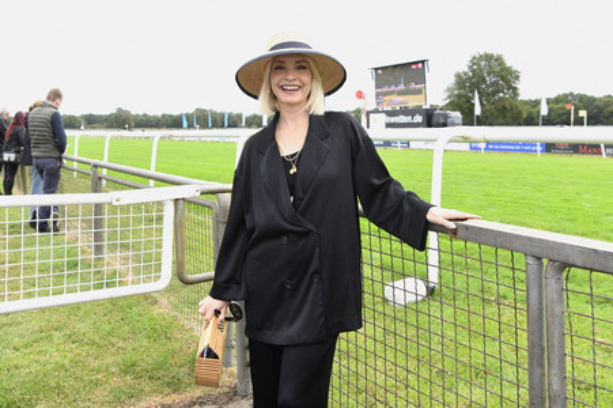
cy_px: 204
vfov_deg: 43.5
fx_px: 510
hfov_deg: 62.0
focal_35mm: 30
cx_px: 306
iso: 800
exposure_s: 1/800
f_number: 5
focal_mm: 30
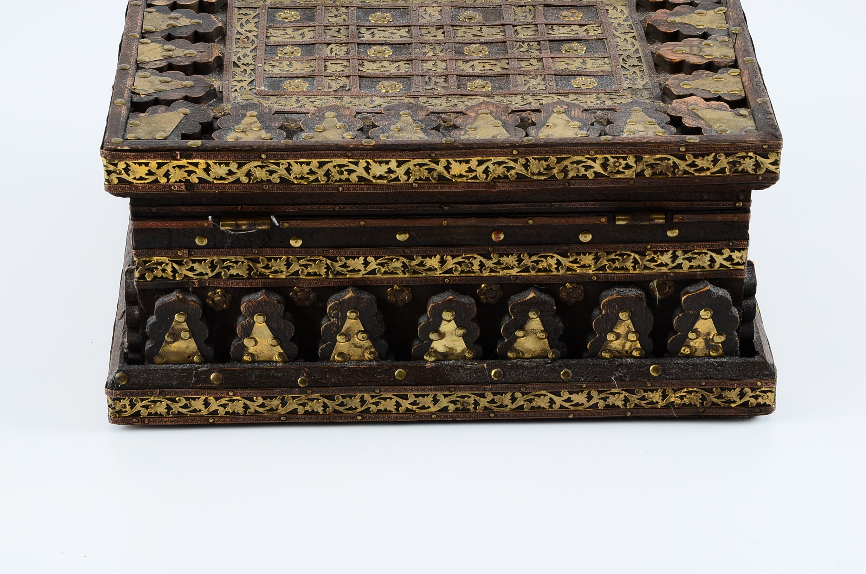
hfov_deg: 20.7
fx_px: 2377
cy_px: 287
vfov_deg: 13.8
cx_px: 433
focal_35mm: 99
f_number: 13
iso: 100
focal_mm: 66
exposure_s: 1/160
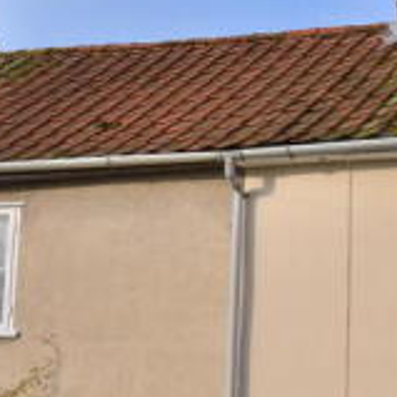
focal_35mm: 105
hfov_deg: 15.4
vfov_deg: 16.4
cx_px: 588
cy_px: 353
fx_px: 1362
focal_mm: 20
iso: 100
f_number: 7.1
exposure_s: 1/200
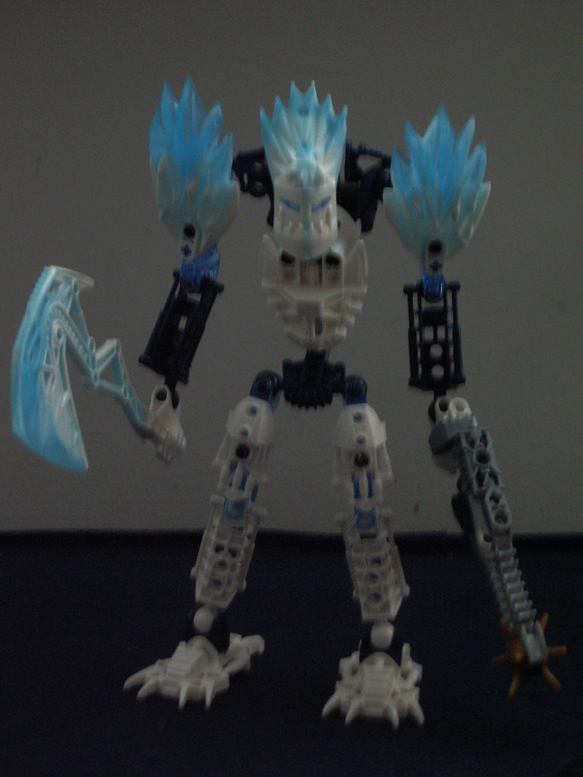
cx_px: 296
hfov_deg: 18.2
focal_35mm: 81
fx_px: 1819
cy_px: 384
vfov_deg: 24.1
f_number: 3.9
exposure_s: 1/15
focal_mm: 12.2
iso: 200
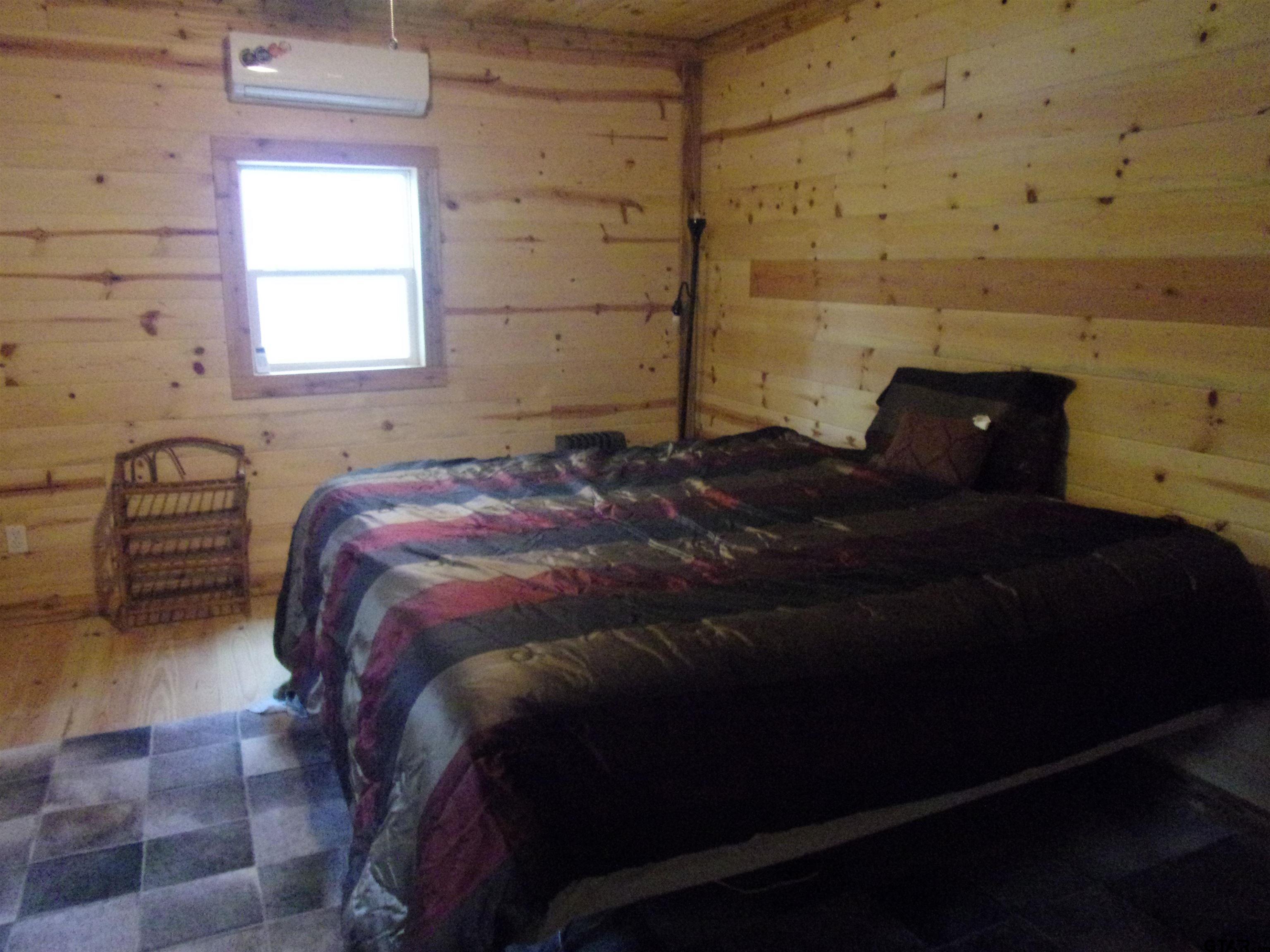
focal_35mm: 24
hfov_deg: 71.6
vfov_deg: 56.8
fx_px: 881
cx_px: 635
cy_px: 476
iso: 800
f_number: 3.3
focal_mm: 4.3
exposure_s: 1/16
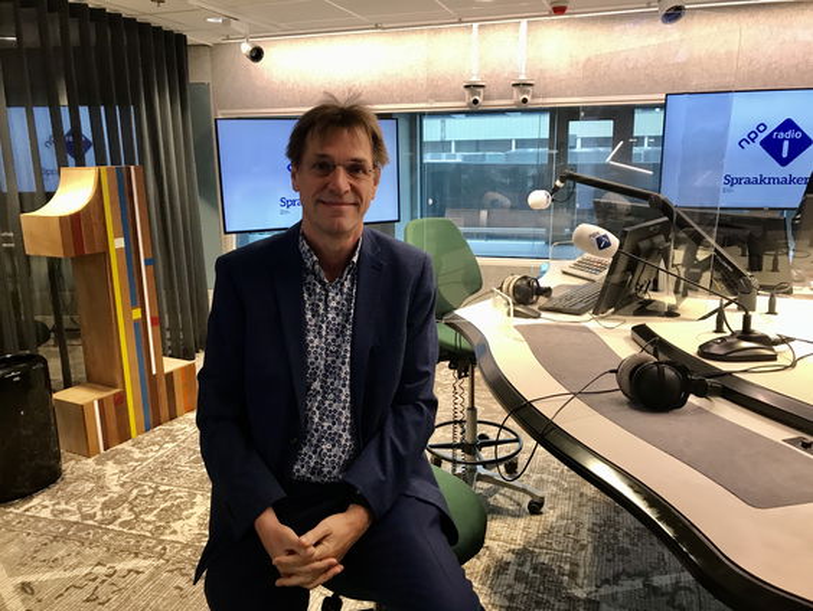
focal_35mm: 28
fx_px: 658
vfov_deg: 49.8
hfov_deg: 63.4
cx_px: 406
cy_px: 306
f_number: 1.8
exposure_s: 1/19
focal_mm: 3.99
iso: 40
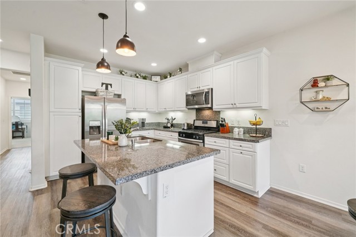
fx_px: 138
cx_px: 178
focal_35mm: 14
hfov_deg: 104.3
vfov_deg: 81.1
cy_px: 118
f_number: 9
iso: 400
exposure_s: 1/13
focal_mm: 14
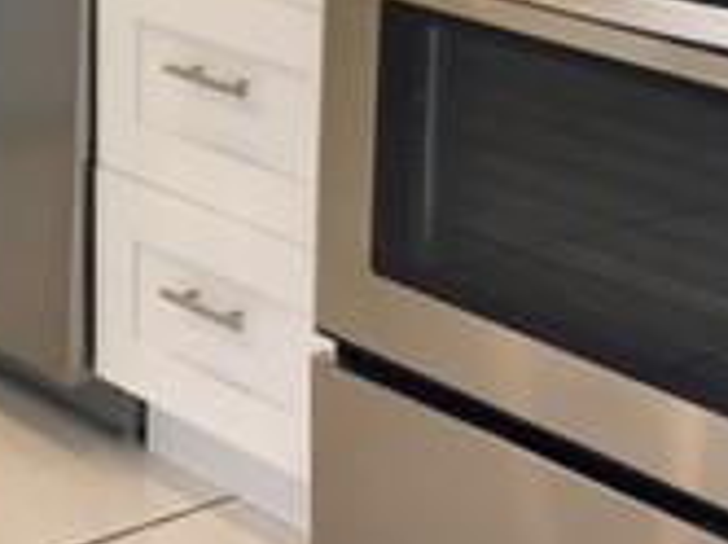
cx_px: -136
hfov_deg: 16.9
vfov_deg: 12.7
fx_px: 2352
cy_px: -180
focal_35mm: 112
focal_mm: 4.15
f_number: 2.2
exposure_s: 1/30
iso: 50
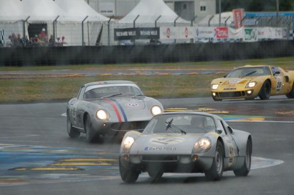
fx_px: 3786
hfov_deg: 4.4
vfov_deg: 3.0
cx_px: 162
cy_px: 108
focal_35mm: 464
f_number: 5.6
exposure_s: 1/2000
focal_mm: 220
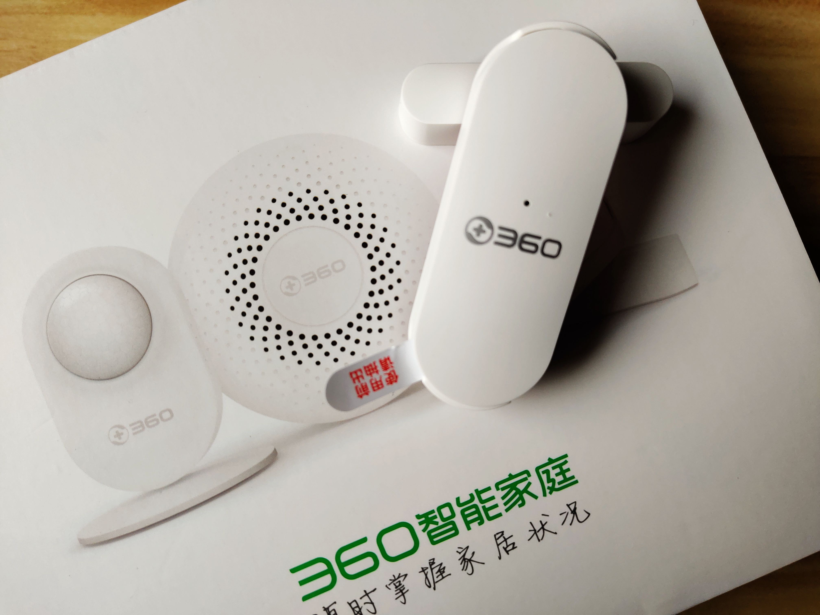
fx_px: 711
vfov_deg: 46.8
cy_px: 308
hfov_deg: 60.0
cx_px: 410
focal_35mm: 30
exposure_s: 1/365
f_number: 1.79
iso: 50
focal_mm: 4.35
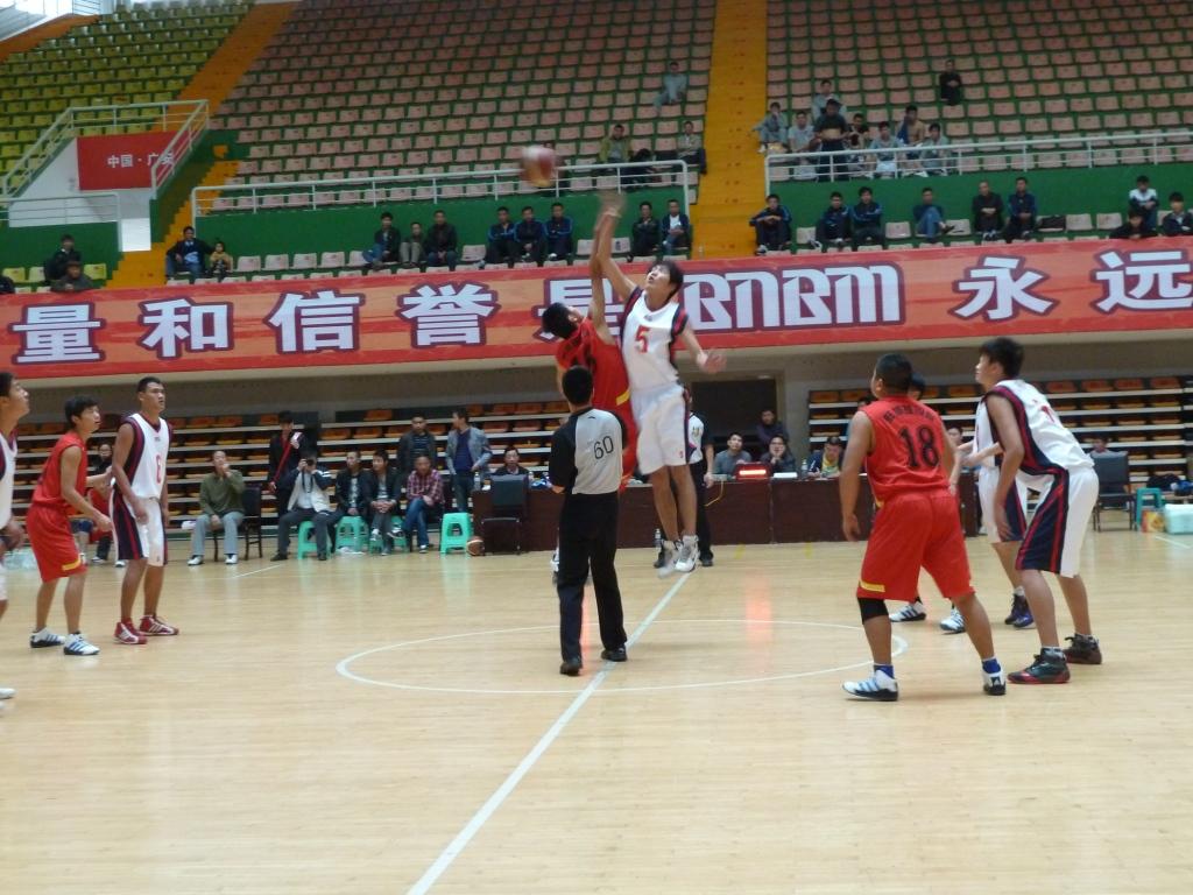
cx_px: 596
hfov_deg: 36.8
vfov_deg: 28.0
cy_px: 448
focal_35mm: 52
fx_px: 1792
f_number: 3.8
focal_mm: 8.5
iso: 320
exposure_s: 1/30
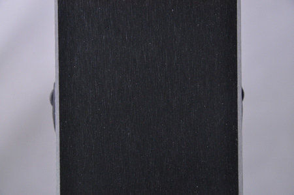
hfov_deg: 13.1
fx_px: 1285
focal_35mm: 158
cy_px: 98
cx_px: 147
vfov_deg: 8.7
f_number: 9.5
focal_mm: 105
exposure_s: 1/125
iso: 3200
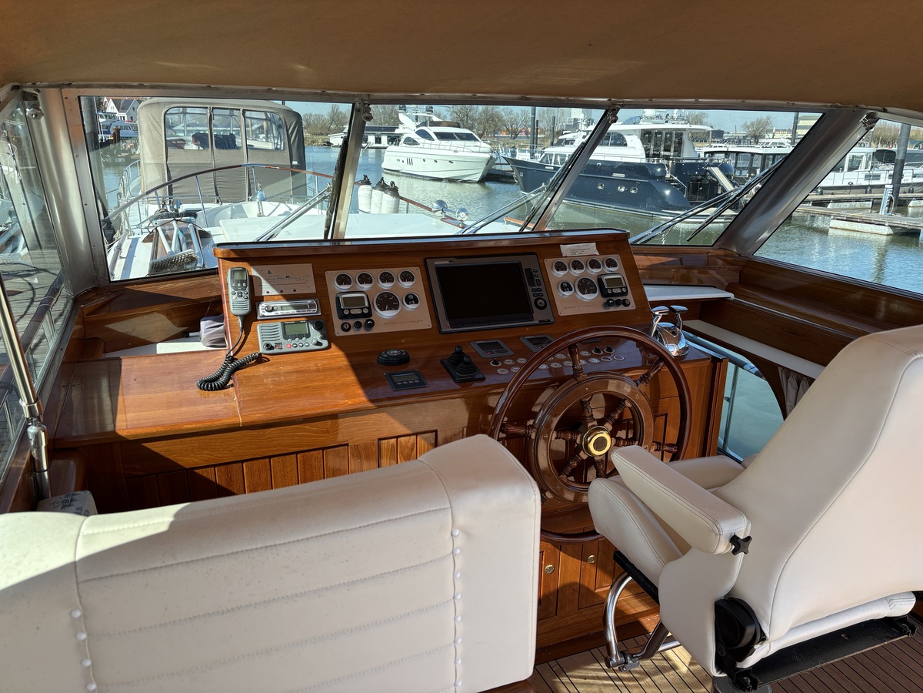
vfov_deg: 53.1
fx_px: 693
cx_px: 462
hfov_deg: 67.3
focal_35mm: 26
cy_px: 346
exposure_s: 1/649
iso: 50
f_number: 1.6
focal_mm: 5.96
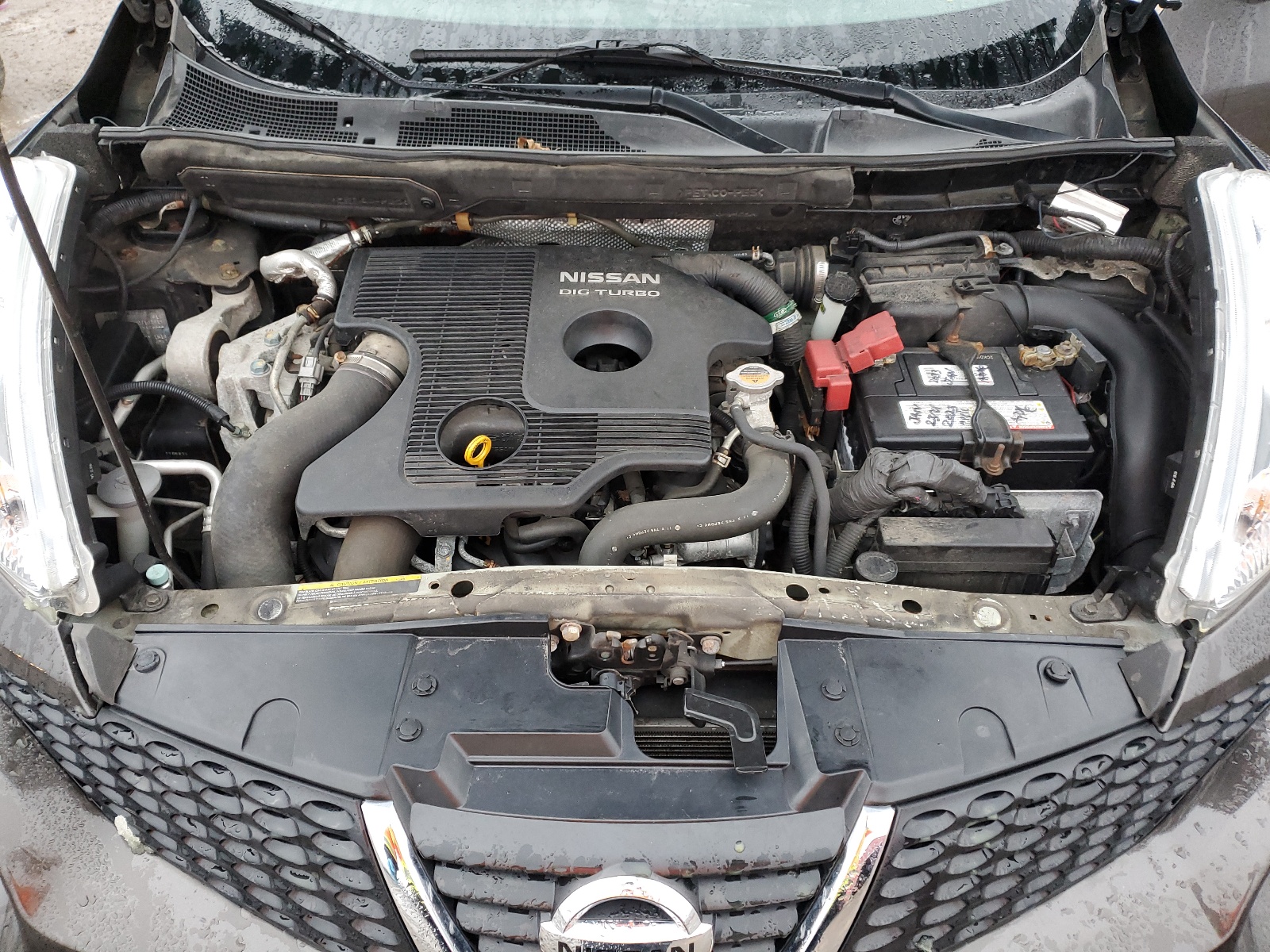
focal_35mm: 26
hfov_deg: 67.3
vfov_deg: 53.1
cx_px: 635
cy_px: 476
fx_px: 954
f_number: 1.5
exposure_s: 1/60.2
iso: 135
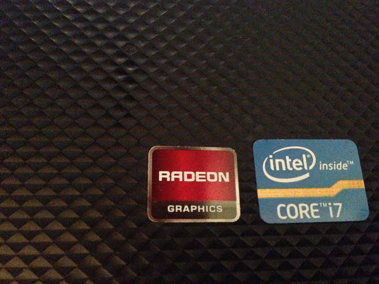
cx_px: 190
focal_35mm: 33
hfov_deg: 55.4
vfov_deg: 42.9
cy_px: 142
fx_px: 361
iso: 3200
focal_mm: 4.12
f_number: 2.4
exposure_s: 1/15
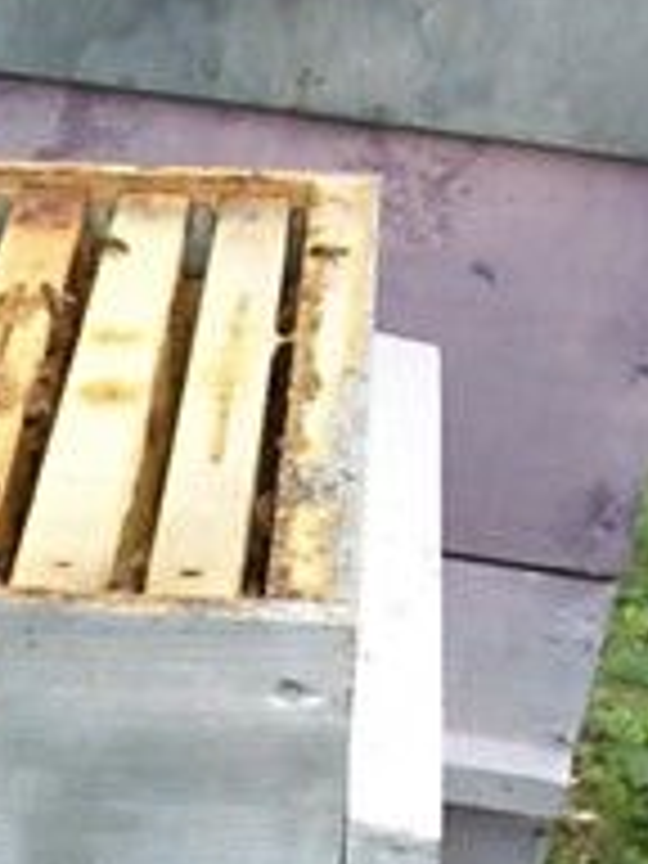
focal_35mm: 100
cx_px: -130
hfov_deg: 14.3
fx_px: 2496
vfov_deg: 18.7
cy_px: 1012
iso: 80
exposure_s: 1/100
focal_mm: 5.7
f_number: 2.9
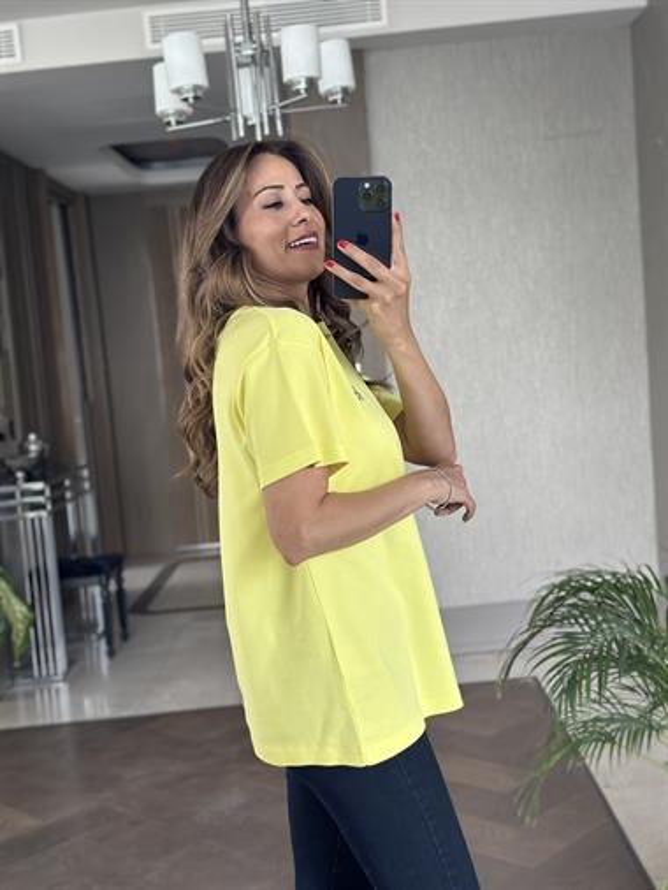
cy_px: 445
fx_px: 1234
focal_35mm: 48
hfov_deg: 30.3
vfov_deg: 39.6
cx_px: 334
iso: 200
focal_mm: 6.86
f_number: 1.78
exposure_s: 1/100
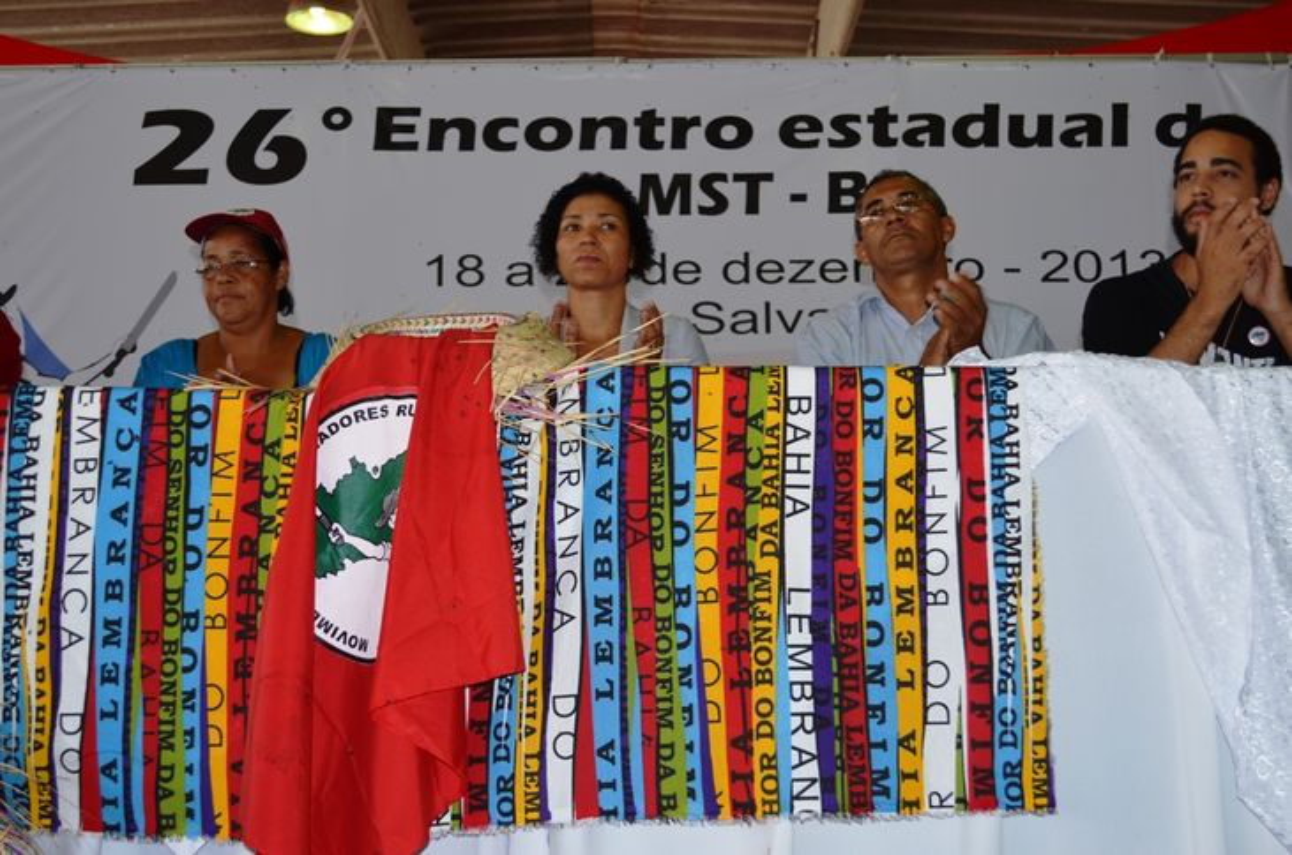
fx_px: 1611
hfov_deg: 43.7
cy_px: 428
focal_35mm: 45
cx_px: 646
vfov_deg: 29.7
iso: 100
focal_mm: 30
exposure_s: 1/60
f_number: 4.5
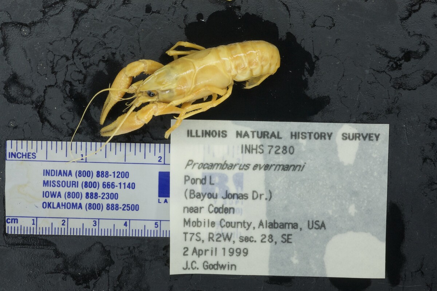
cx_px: 218
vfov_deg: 15.2
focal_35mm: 90
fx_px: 1092
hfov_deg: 22.6
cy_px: 146
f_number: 36
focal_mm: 60
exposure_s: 1/1.3
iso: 500
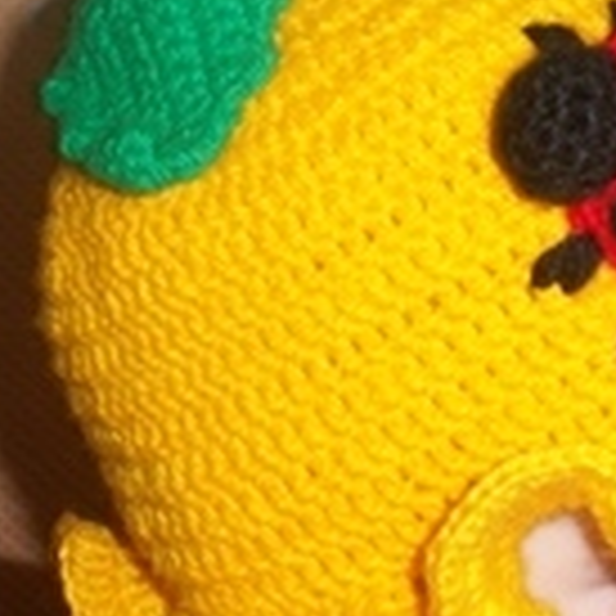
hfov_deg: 16.9
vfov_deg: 17.0
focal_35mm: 102
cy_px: 184
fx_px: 2054
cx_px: 499
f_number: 3.1
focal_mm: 6.3
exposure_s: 1/30
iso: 80
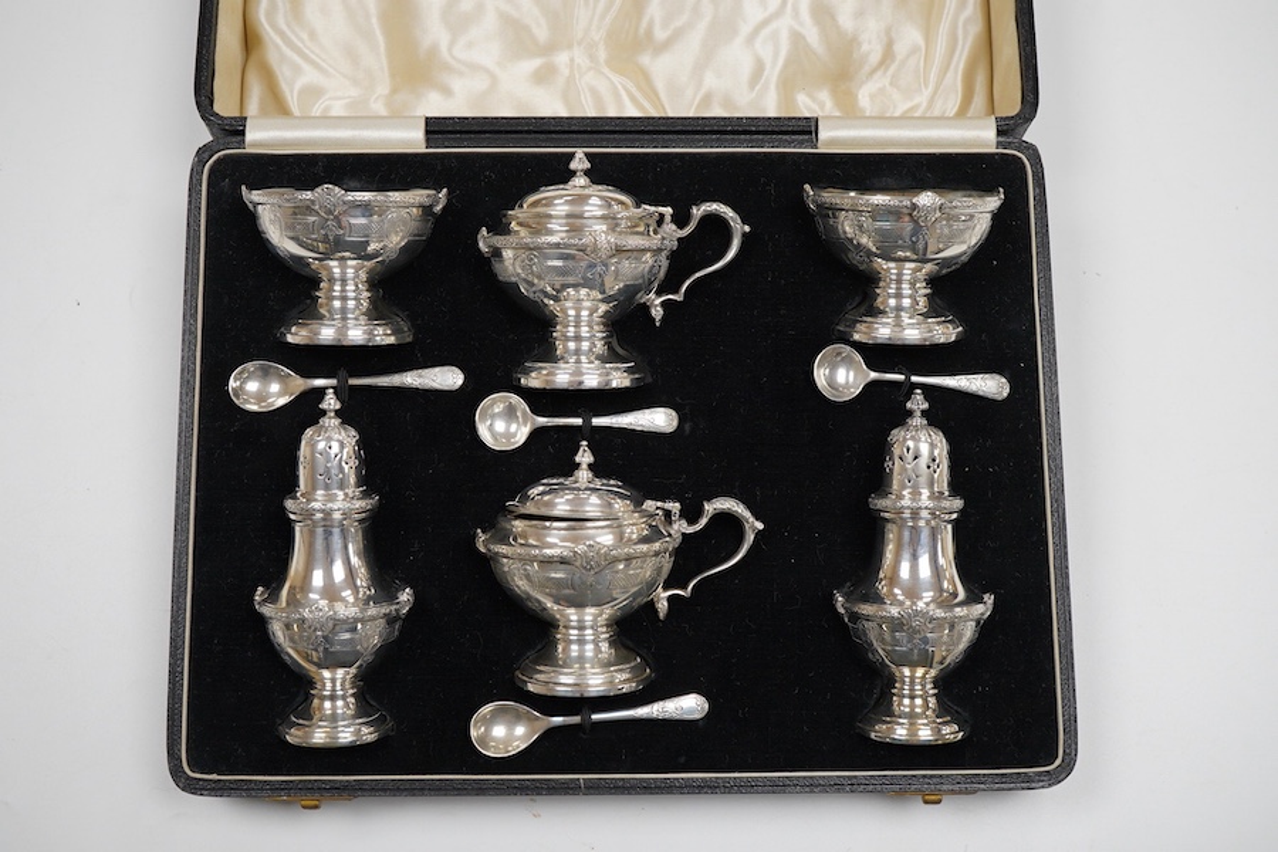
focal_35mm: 45
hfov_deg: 43.6
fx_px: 1597
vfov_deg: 29.9
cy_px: 426
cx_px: 639
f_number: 9
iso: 800
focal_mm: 30
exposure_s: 1/125
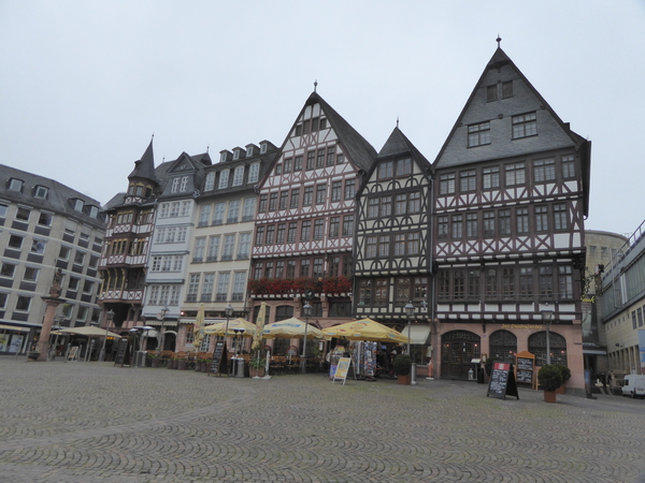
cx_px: 322
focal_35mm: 25
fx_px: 466
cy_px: 242
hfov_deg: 69.4
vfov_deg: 54.9
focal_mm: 4.3
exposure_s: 1/320
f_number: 3.3
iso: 200
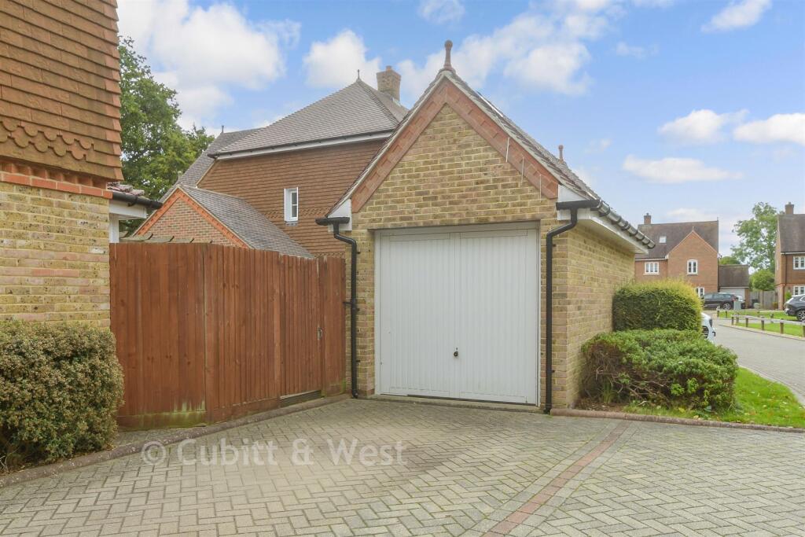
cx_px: 402
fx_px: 626
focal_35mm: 28
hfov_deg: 65.5
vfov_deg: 46.4
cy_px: 268
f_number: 11
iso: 160
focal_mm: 19
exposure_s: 1/30
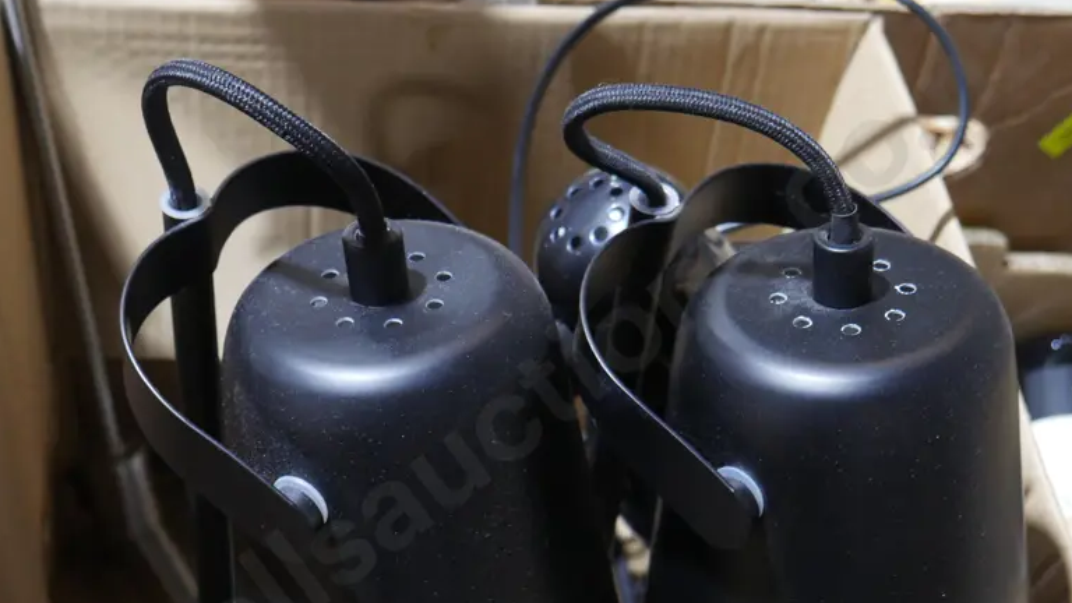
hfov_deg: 34.3
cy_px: 463
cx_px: 461
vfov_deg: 19.6
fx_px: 1734
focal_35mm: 61
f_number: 4.6
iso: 1000
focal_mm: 21
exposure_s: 1/60
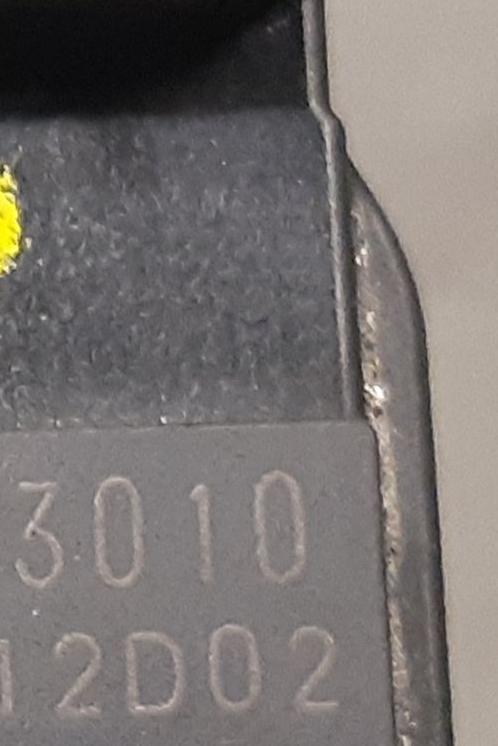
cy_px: 451
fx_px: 1535
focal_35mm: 74
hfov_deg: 15.7
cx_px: -400
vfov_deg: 27.3
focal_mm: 3.93
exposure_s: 1/50
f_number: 1.7
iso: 320
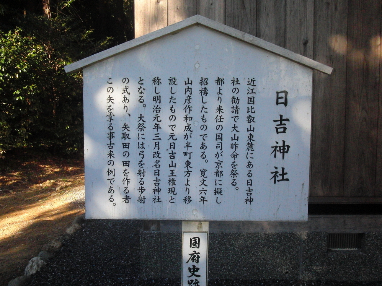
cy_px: 145
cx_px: 187
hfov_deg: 47.9
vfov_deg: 36.8
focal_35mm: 39
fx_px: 430
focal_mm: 6.66
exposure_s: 1/500
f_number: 3.9
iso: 400
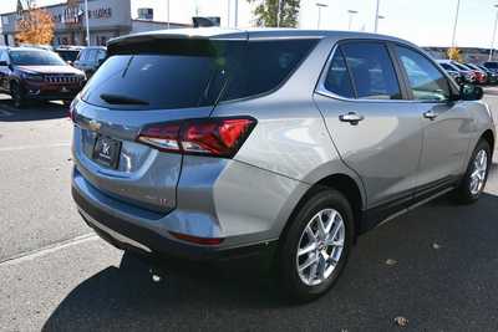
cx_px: 249
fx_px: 415
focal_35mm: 30
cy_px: 166
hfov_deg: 61.9
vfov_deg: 43.6
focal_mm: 20
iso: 200
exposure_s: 1/250
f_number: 8
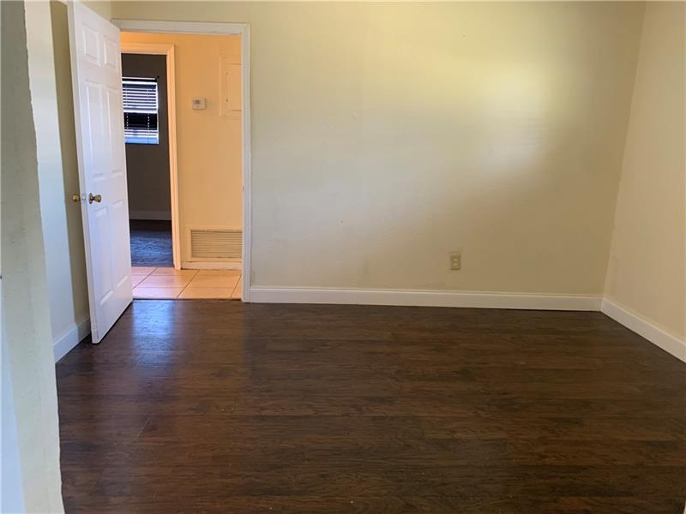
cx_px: 343
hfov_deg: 67.3
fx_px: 515
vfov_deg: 53.1
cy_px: 257
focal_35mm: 26
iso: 200
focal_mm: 4.25
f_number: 1.8
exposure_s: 1/60
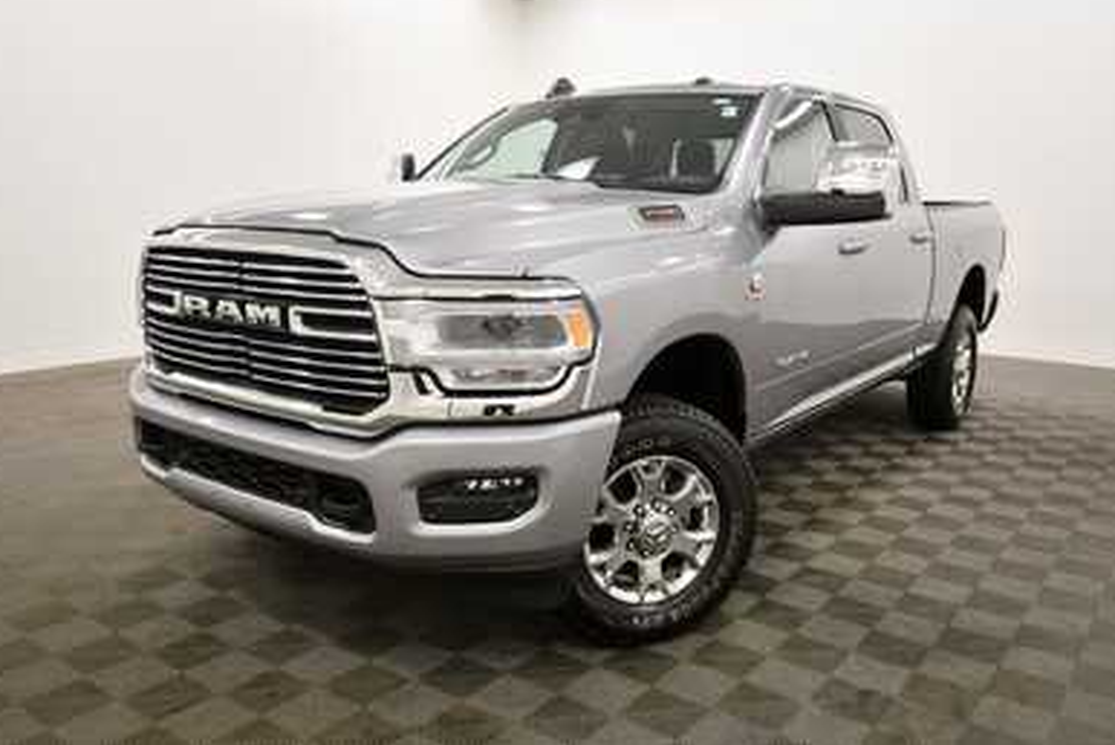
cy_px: 362
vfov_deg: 45.0
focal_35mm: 29
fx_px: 899
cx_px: 558
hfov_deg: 63.6
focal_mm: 19
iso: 1000
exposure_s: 1/125
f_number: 5.6
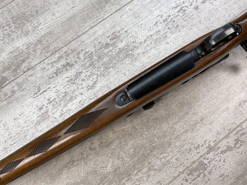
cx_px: 124
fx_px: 207
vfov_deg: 48.2
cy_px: 92
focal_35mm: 29
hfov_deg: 61.7
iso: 16
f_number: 1.8
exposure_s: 1/223
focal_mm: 3
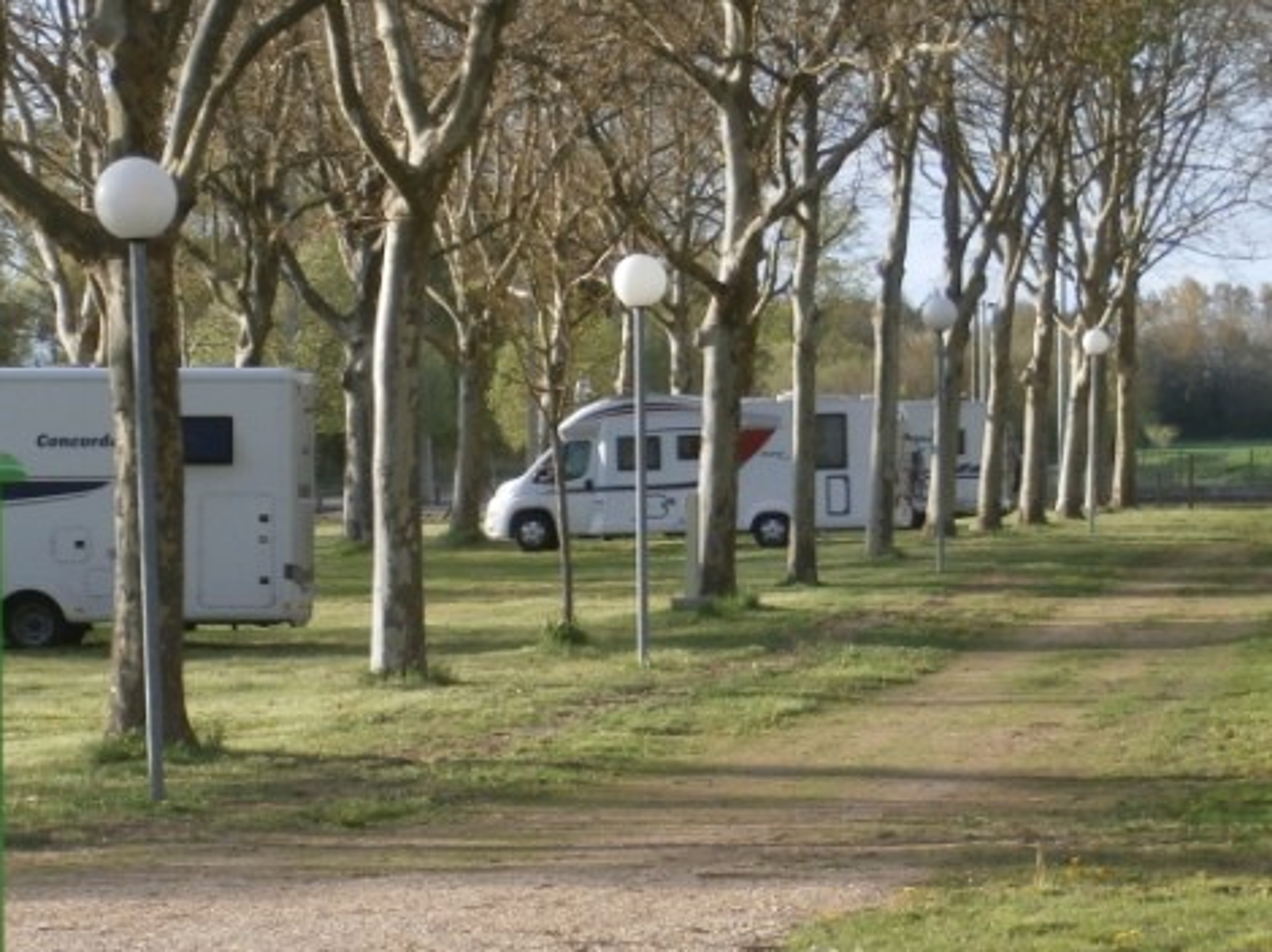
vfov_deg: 10.1
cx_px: 363
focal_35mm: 146
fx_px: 5362
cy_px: 757
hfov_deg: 13.5
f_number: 4.3
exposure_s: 1/250
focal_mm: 11.86
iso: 100
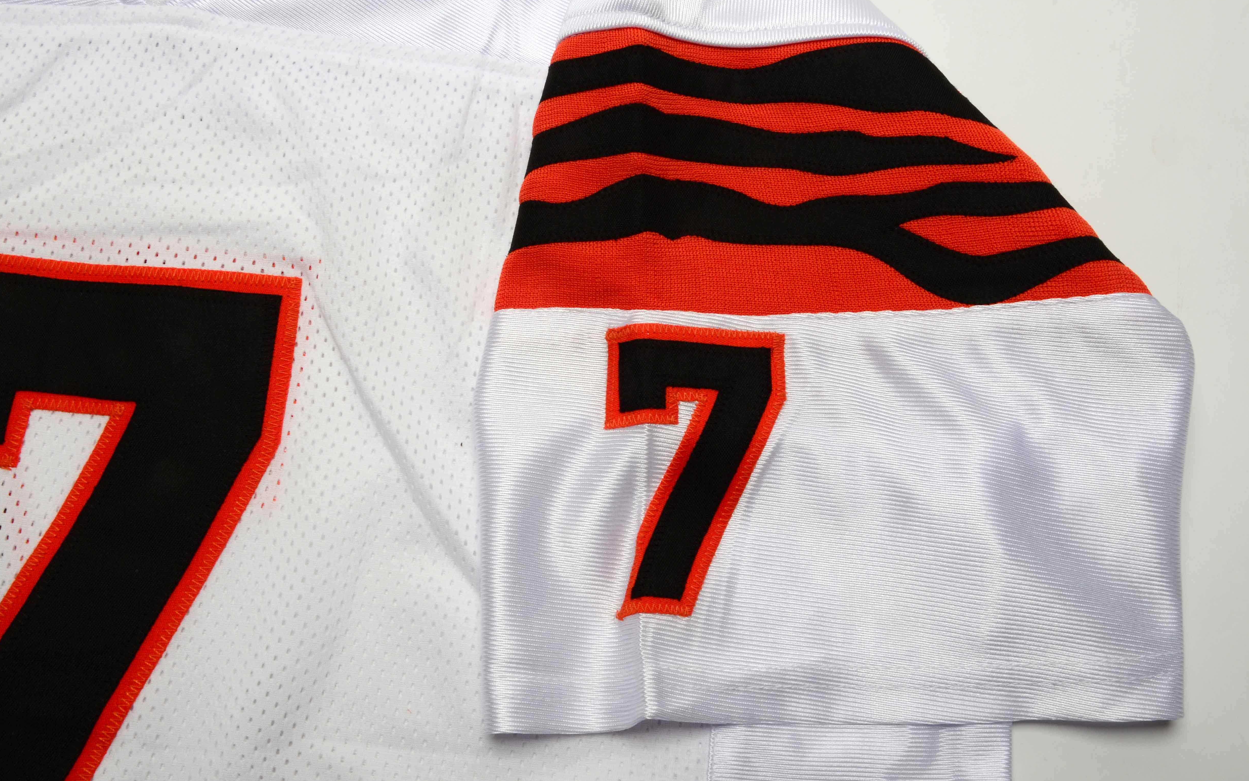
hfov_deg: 50.9
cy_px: 374
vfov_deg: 33.2
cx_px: 620
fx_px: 1311
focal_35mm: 39
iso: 200
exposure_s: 1/160
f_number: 22
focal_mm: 25
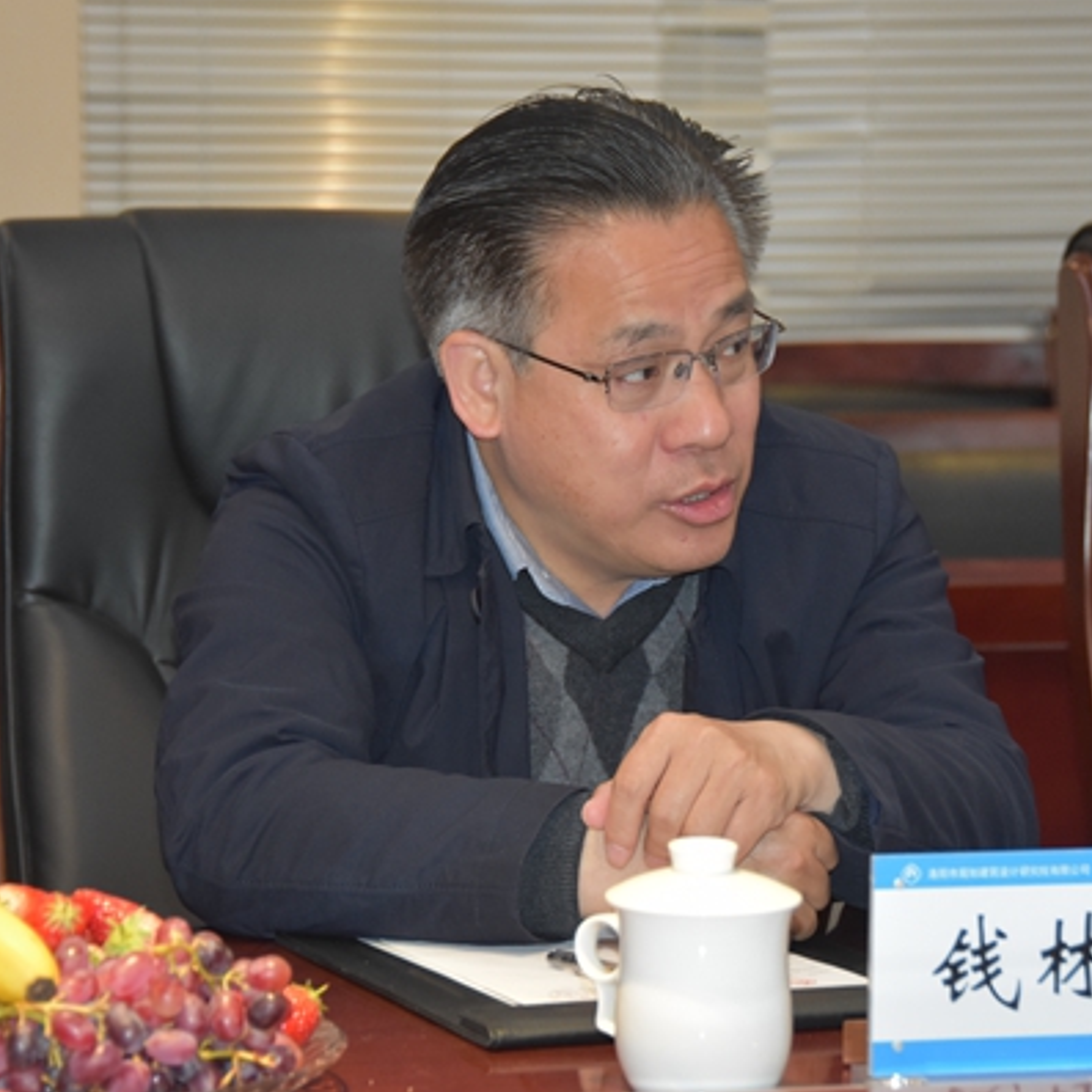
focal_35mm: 145
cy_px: 545
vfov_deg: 12.1
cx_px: 589
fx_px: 5162
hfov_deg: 12.1
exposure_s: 1/60
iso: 1600
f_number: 5
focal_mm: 75
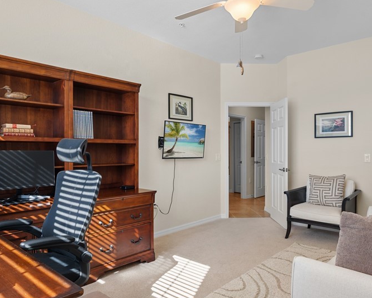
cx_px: 185
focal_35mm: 26
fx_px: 286
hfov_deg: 66.0
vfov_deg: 54.9
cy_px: 153
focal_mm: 17
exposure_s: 1/5
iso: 200
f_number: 9
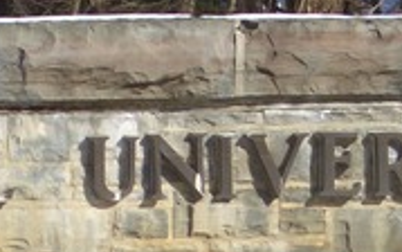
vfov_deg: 3.3
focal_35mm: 398
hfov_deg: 5.3
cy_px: 209
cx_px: 97
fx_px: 4362
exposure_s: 1/200
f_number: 7.7
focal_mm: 17.4
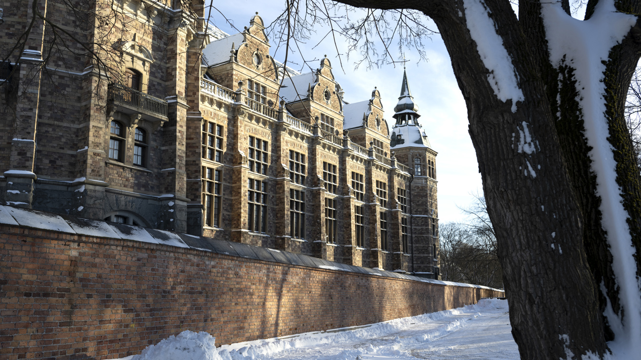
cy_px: 182
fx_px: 595
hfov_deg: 56.6
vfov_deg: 33.7
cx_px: 317
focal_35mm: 35
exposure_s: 1/320
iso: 125
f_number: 5
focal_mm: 33
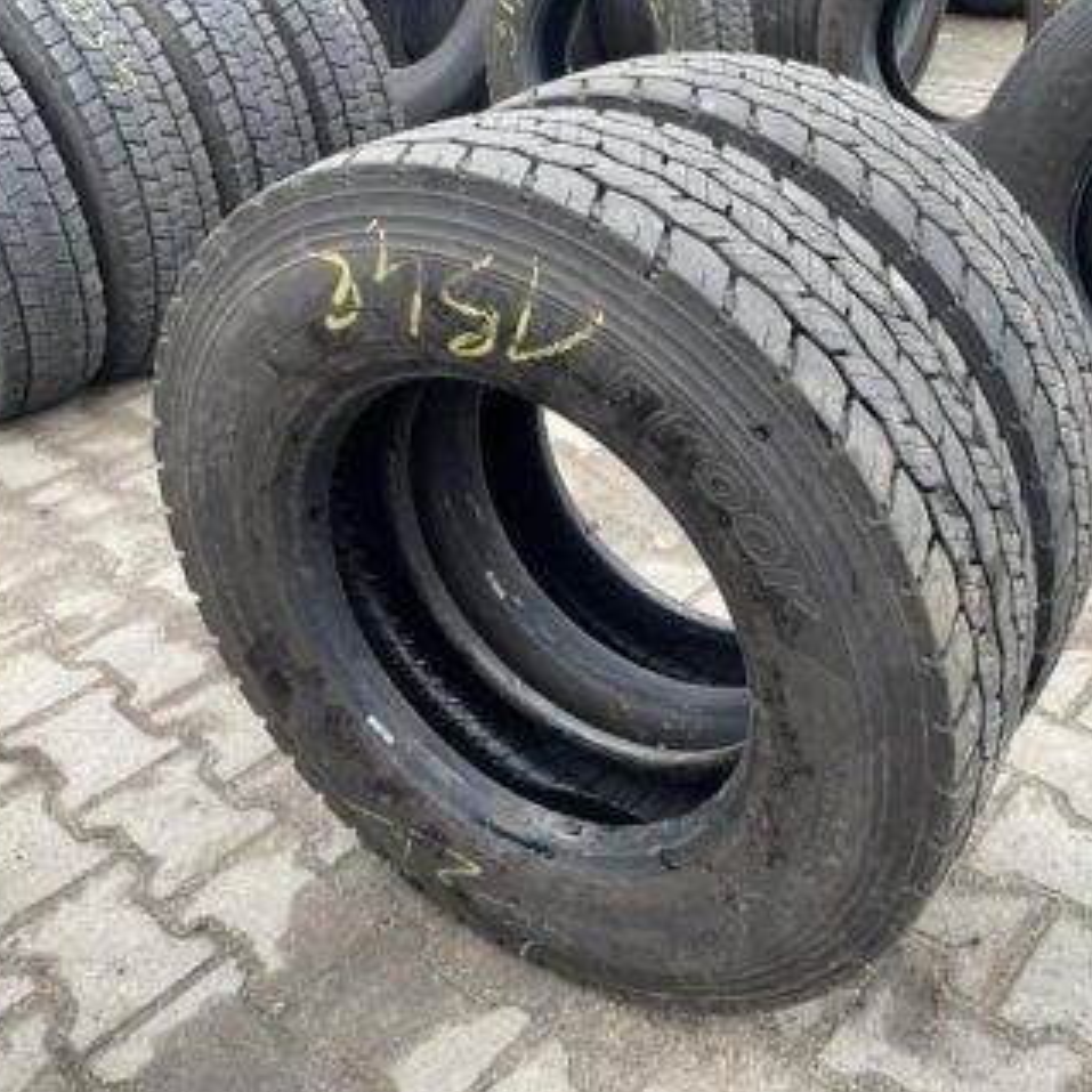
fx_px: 1106
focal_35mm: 31
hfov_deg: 52.3
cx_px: 630
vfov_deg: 52.5
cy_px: 549
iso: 50
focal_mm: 4.2
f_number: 1.6
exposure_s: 1/121
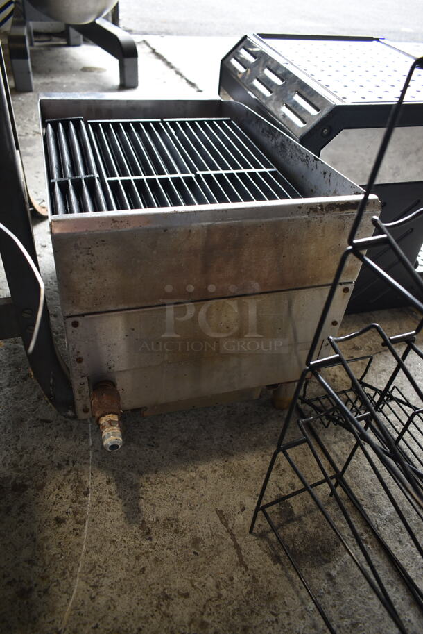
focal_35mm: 27
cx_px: 212
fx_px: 475
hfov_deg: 48.0
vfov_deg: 67.3
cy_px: 317
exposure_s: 1/40
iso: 100
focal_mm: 18
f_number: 3.5
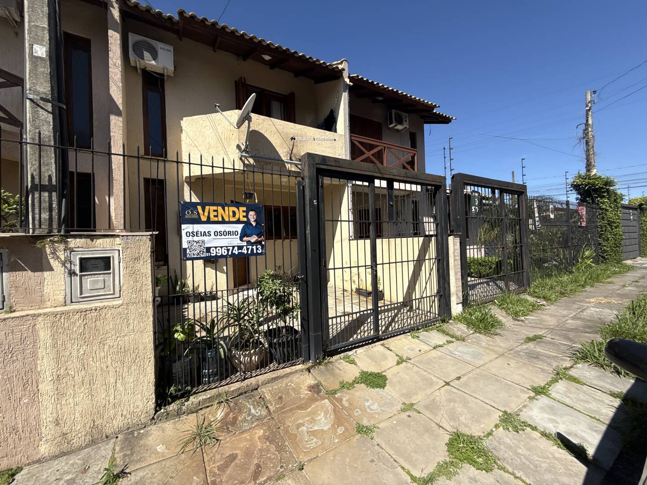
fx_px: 262
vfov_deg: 85.7
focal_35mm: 14
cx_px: 324
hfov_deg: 102.1
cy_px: 242
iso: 50
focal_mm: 2.22
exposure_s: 1/1848
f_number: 2.2
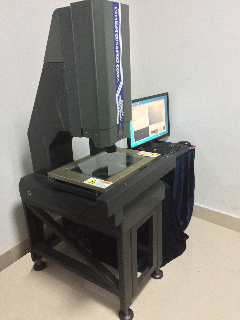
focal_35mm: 29
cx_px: 120
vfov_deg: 61.7
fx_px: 268
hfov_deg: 48.2
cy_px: 160
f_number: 2.2
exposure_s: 1/17
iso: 250
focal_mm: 4.15
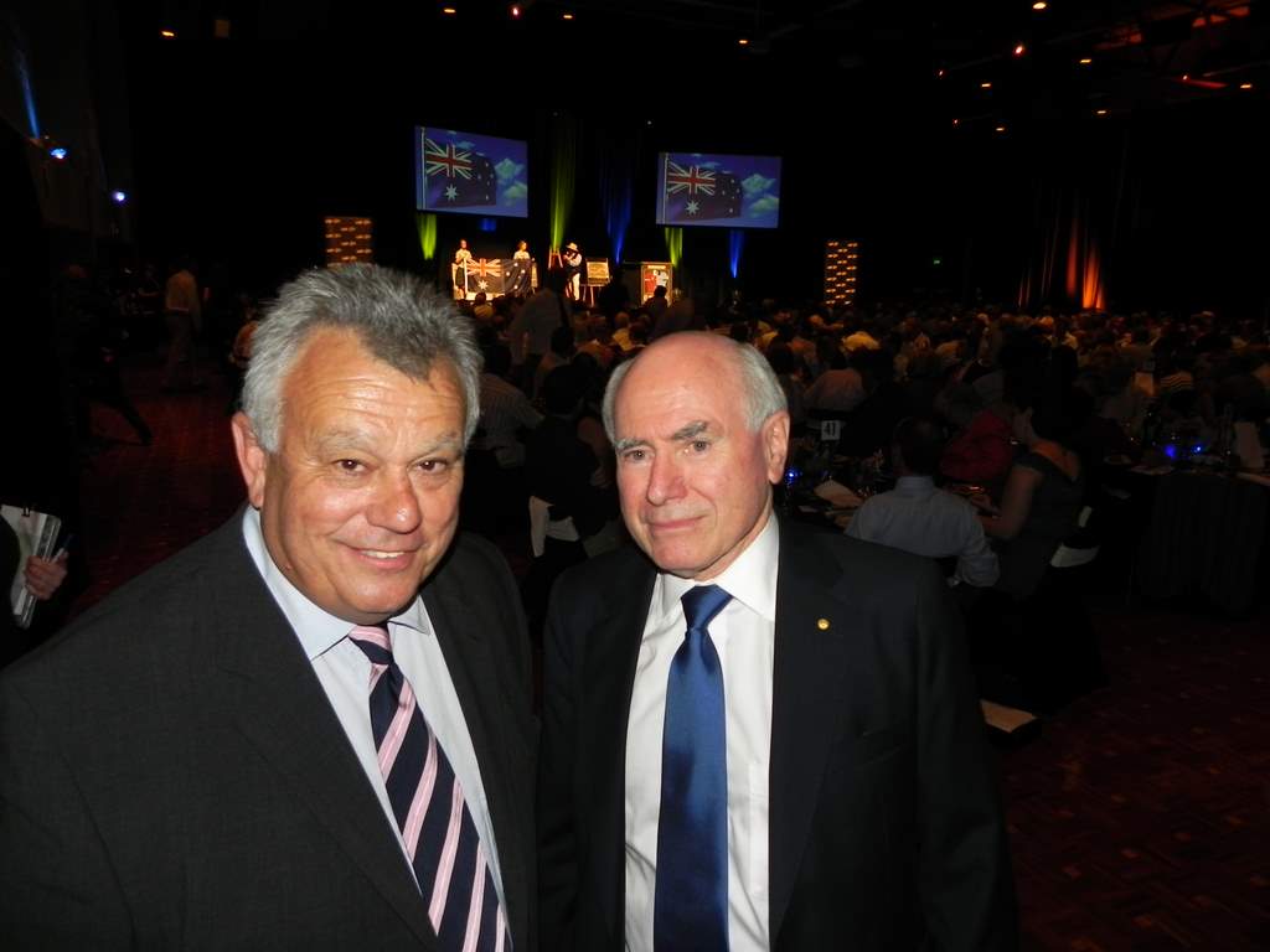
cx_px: 635
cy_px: 476
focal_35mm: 26
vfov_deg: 53.1
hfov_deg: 67.3
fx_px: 954
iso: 200
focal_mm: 4.6
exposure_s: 1/30
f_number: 2.8
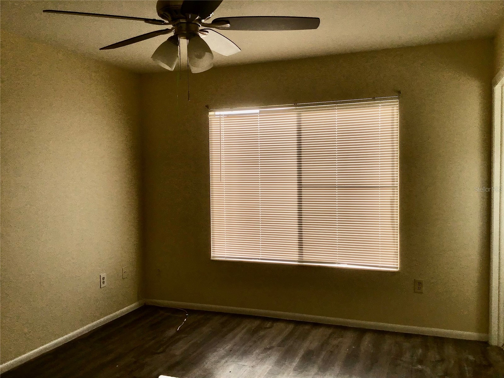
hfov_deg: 58.4
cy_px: 189
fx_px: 451
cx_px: 252
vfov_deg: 45.4
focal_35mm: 31
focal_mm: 3.3
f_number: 2.4
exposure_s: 1/370
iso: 25
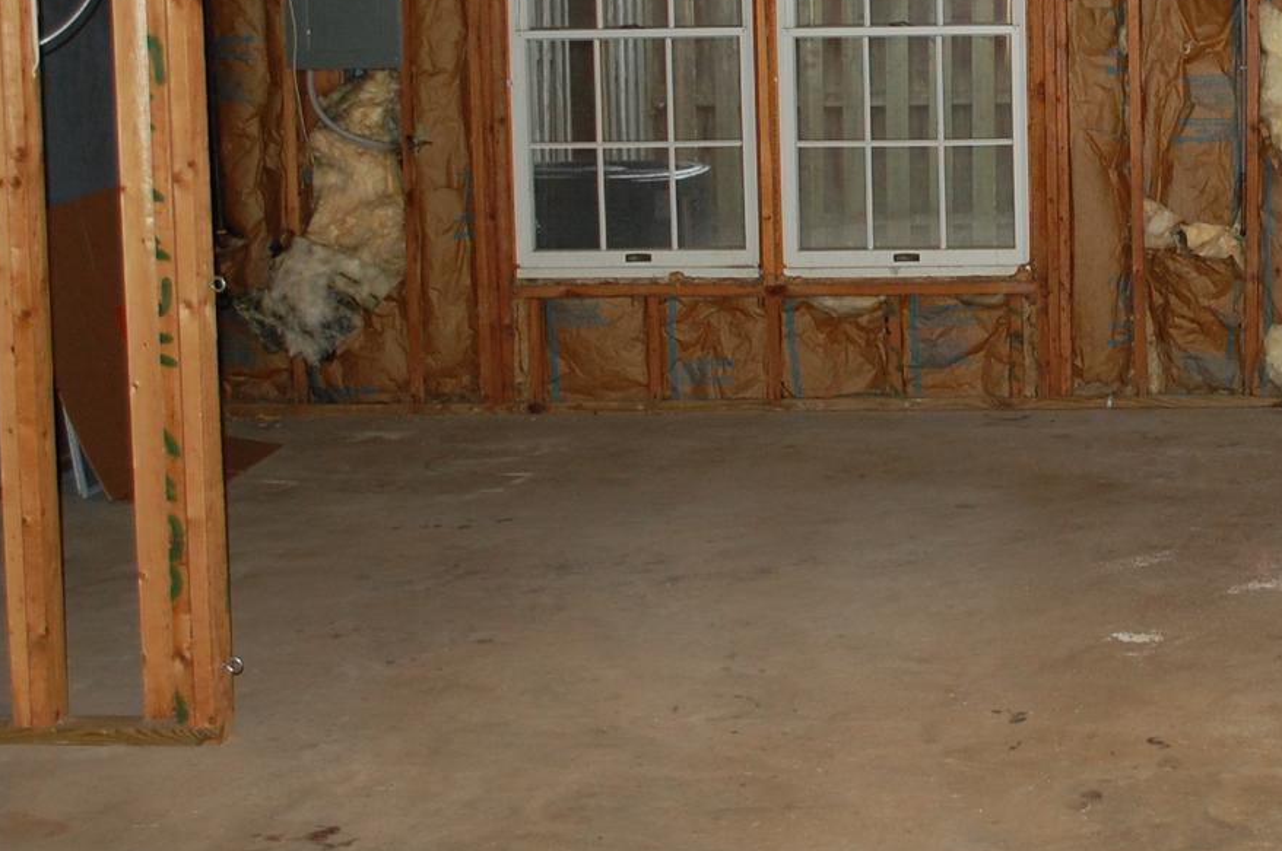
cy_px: 131
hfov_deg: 25.6
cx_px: 1132
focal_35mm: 77
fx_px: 2738
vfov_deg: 17.5
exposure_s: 1/60
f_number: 4
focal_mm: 22
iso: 400
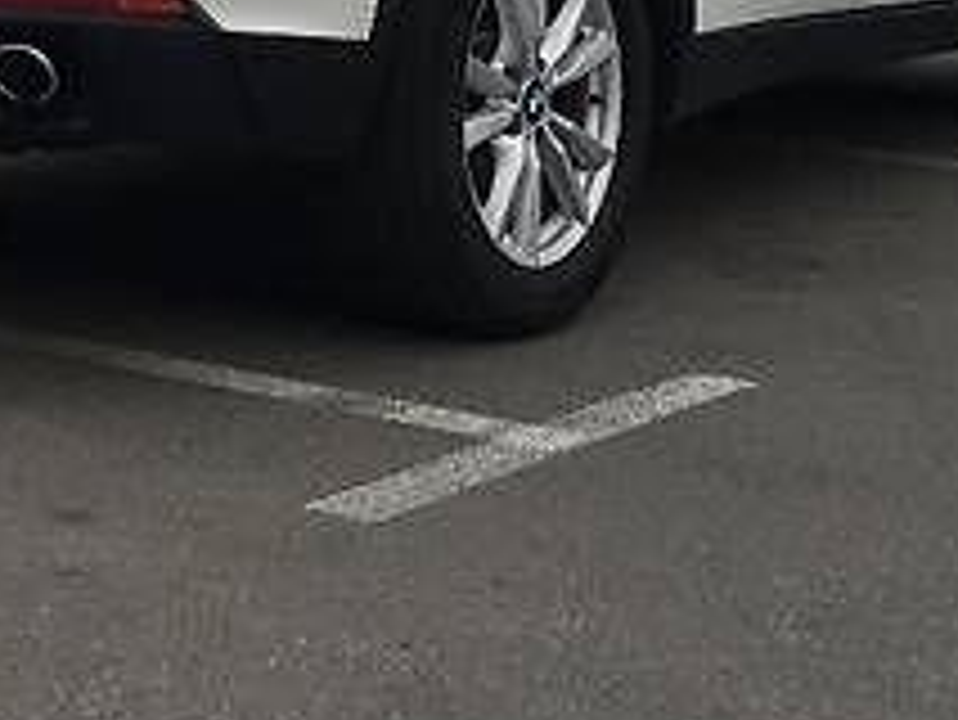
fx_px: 3018
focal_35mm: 109
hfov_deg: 17.6
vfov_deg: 13.0
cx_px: 18
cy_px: -315
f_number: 2.2
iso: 25
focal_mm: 4.2
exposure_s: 1/371
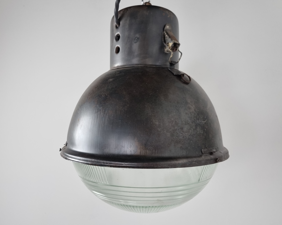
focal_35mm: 28
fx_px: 234
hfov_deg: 62.2
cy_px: 114
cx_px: 137
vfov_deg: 51.5
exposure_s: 1/100
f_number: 1.8
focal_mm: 5.4
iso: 100
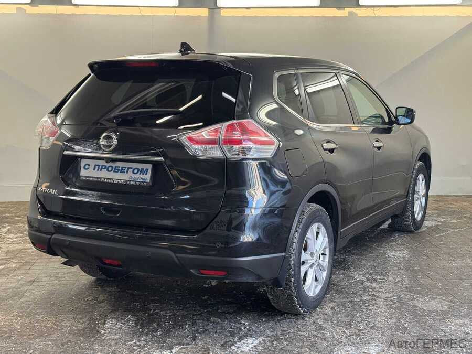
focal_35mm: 48
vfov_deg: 30.3
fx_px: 654
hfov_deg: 39.7
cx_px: 236
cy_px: 177
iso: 64
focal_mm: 6.76
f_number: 1.78
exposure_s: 1/100
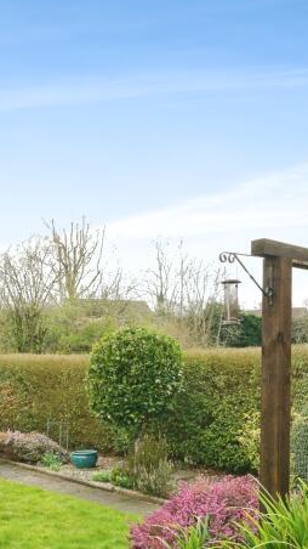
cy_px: 381
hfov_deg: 29.0
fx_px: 552
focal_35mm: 38
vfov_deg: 51.5
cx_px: -7
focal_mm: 16
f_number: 7.1
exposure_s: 1/800
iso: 640
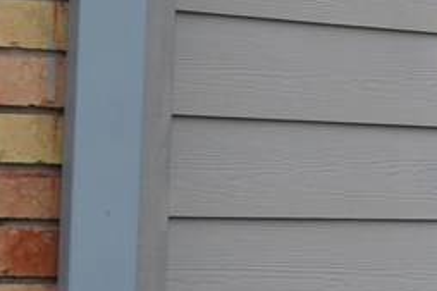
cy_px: 152
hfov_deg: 11.8
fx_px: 1832
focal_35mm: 151
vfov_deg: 9.1
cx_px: 950
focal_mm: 20
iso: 200
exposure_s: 1/125
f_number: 5.6
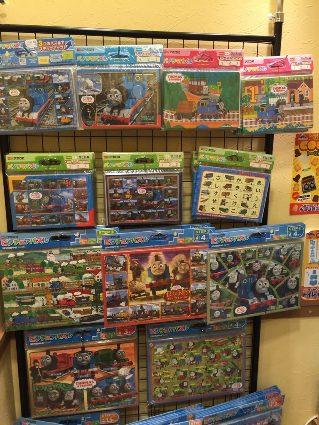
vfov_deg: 61.7
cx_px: 160
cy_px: 212
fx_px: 356
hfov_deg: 48.2
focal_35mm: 29
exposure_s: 1/30
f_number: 2.2
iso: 50
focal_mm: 4.15
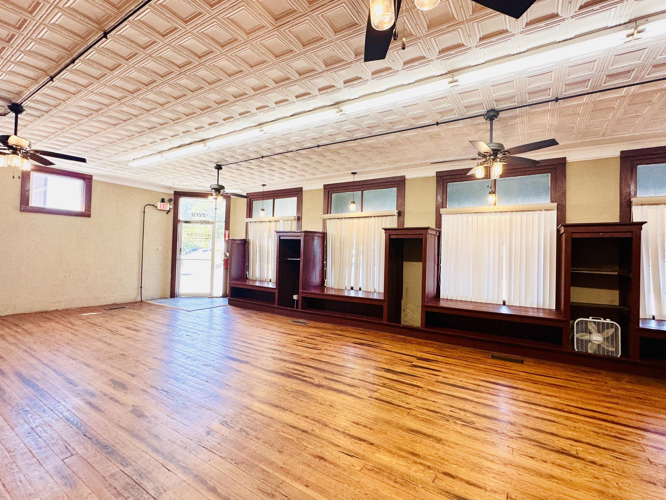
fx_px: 289
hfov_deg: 98.1
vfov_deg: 81.7
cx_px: 348
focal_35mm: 15
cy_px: 246
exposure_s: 1/120
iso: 100
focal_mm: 2.22
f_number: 2.2
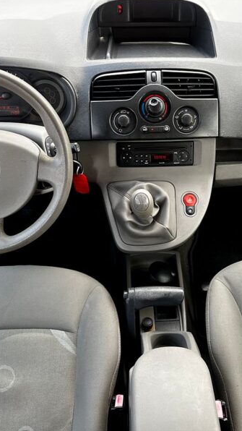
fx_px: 434
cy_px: 215
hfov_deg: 31.1
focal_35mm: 38
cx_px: 146
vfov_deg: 52.8
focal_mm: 5.1
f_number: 1.6
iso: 40
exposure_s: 1/168
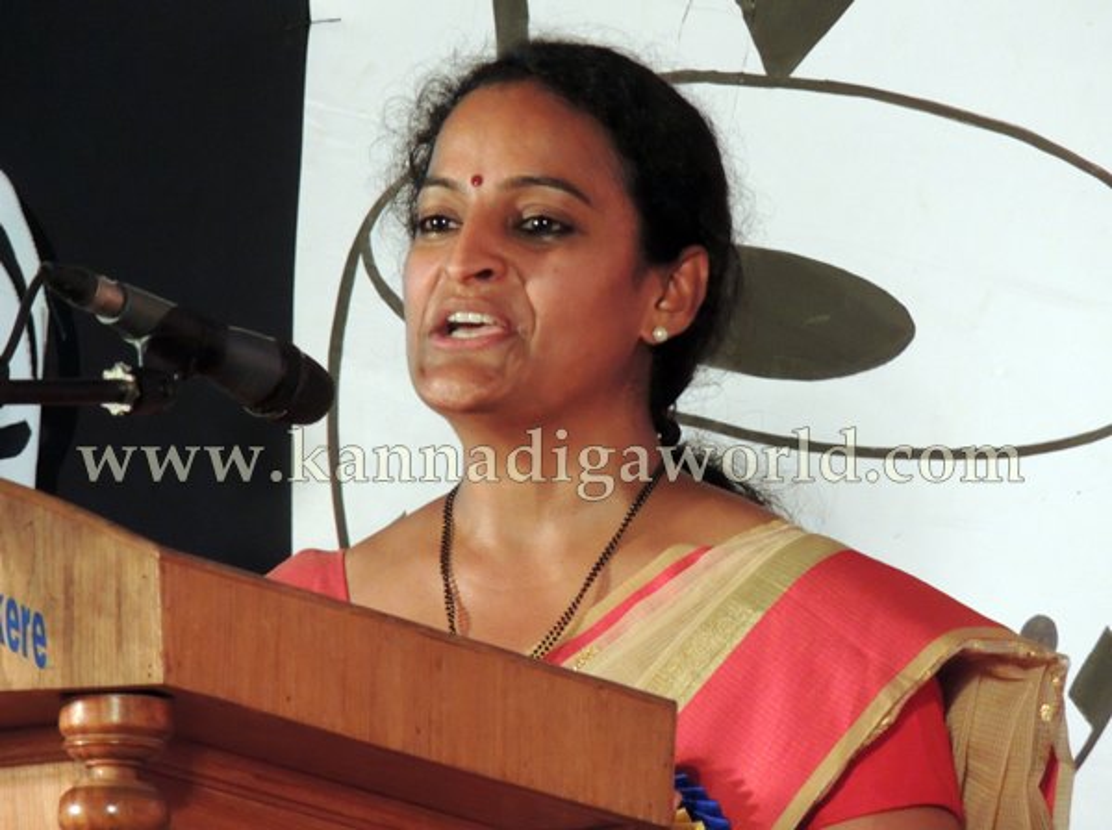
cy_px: 415
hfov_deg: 2.8
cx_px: 556
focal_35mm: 700
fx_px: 22451
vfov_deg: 2.1
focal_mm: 124.8
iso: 800
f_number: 5
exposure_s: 1/100
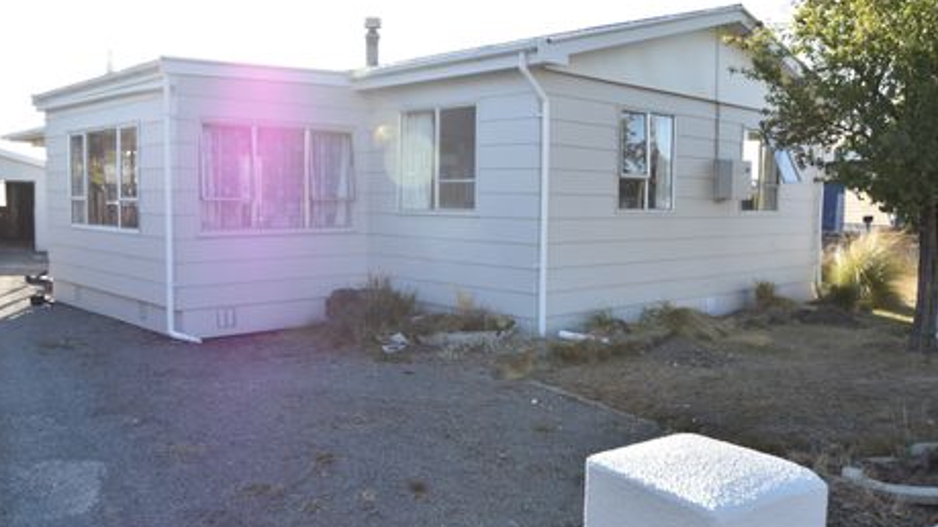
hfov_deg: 63.4
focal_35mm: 31
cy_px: 275
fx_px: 759
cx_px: 470
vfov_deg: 38.3
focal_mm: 19
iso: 220
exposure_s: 1/250
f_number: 8
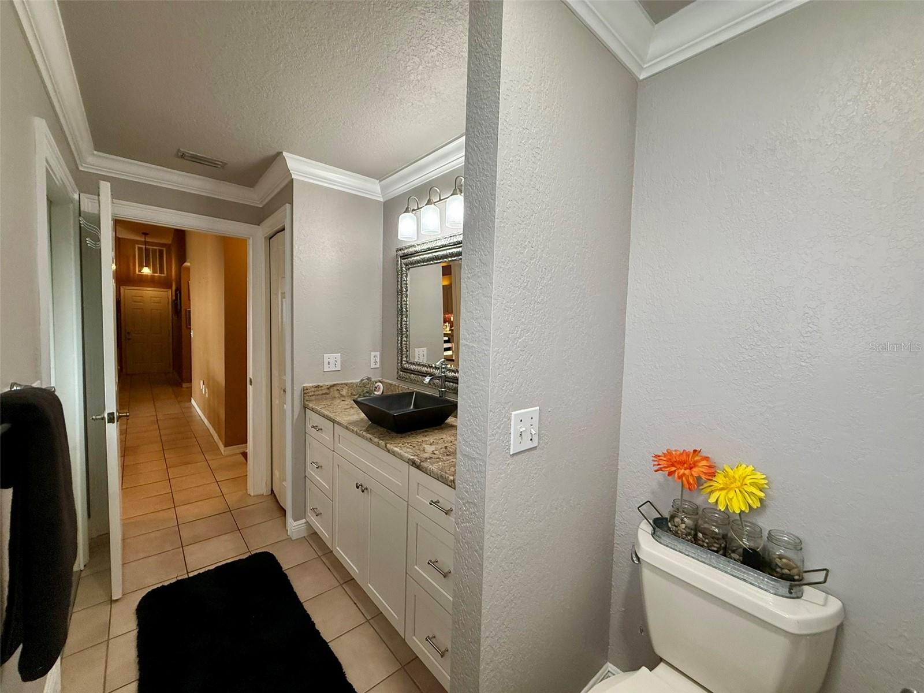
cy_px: 346
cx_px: 462
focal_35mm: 14
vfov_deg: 85.7
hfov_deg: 102.1
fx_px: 374
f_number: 2.2
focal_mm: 2.22
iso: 200
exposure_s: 1/120
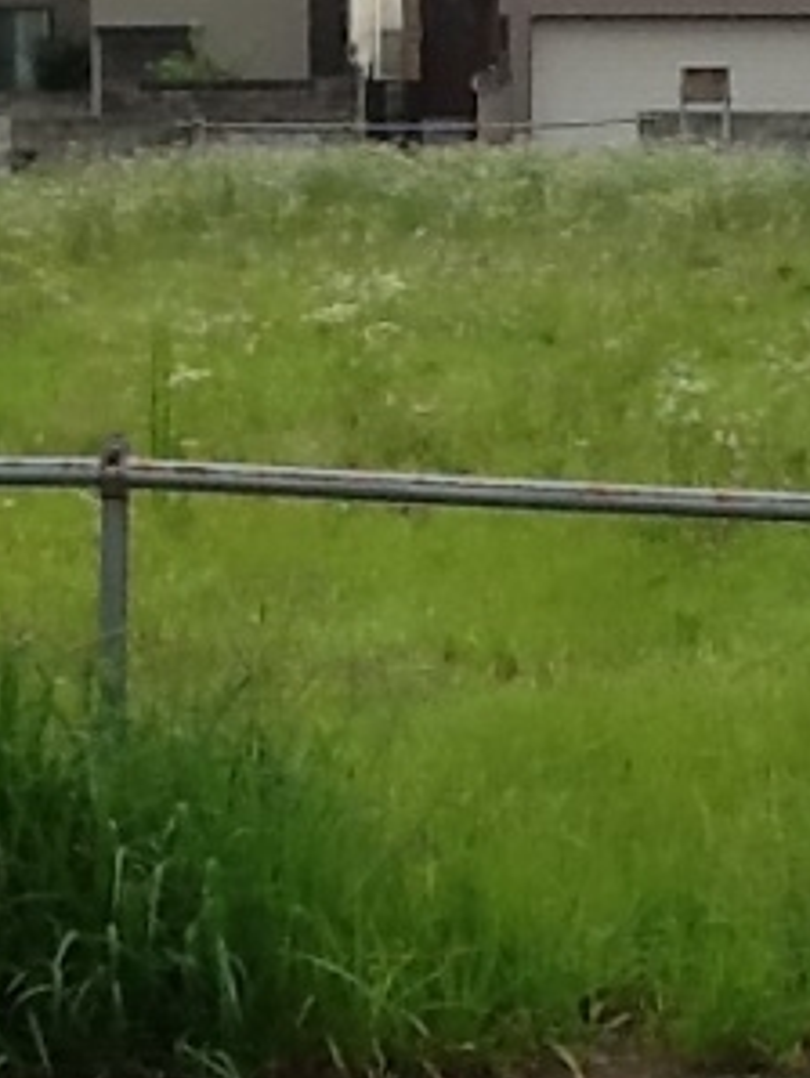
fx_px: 3676
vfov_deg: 16.7
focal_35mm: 118
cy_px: 430
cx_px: 459
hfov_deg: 12.6
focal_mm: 2
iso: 40
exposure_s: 1/431
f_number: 2.4
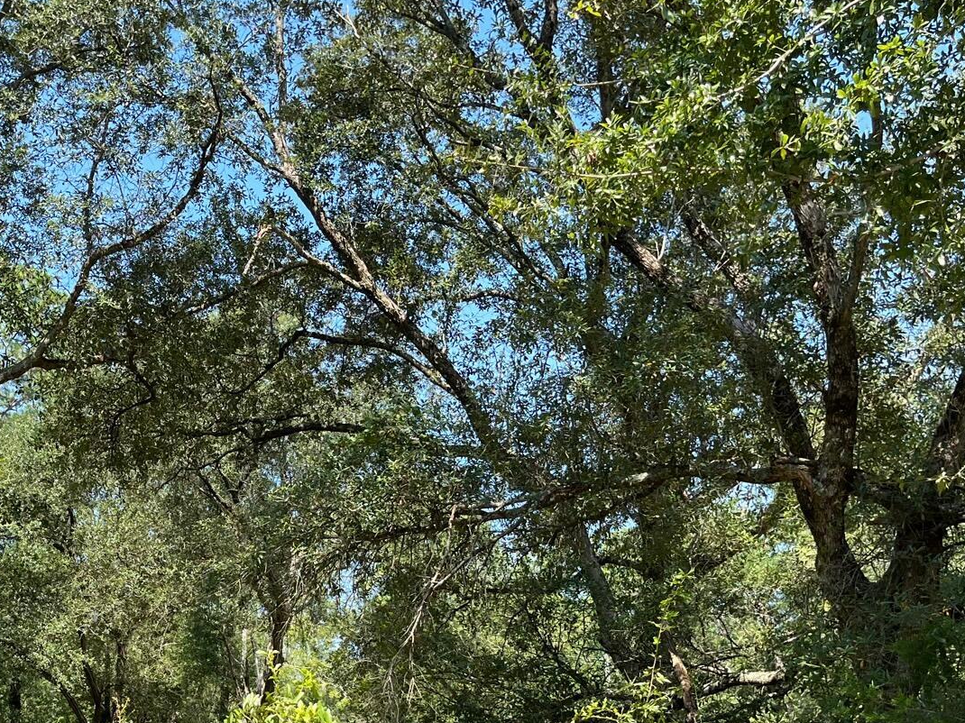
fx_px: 1366
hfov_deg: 37.6
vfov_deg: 28.7
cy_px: 629
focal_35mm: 49
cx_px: 207
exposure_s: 1/967
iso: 50
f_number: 1.6
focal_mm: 5.1
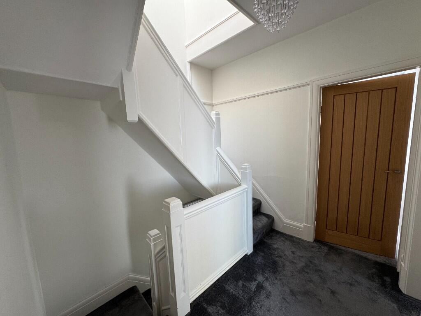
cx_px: 210
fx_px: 170
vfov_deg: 85.7
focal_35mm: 14
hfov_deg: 102.1
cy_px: 158
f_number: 2.2
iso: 125
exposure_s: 1/100
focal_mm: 2.22
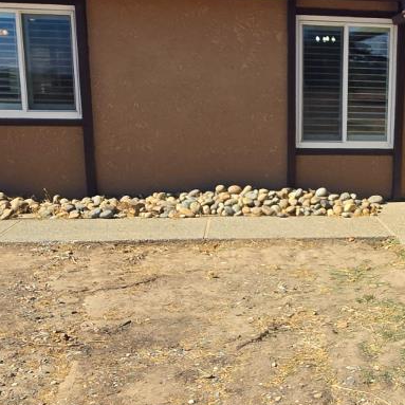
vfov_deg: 37.5
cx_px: 369
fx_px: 596
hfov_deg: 35.2
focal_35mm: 45
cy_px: 216
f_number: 2.2
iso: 50
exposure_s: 1/2082
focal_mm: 2.2
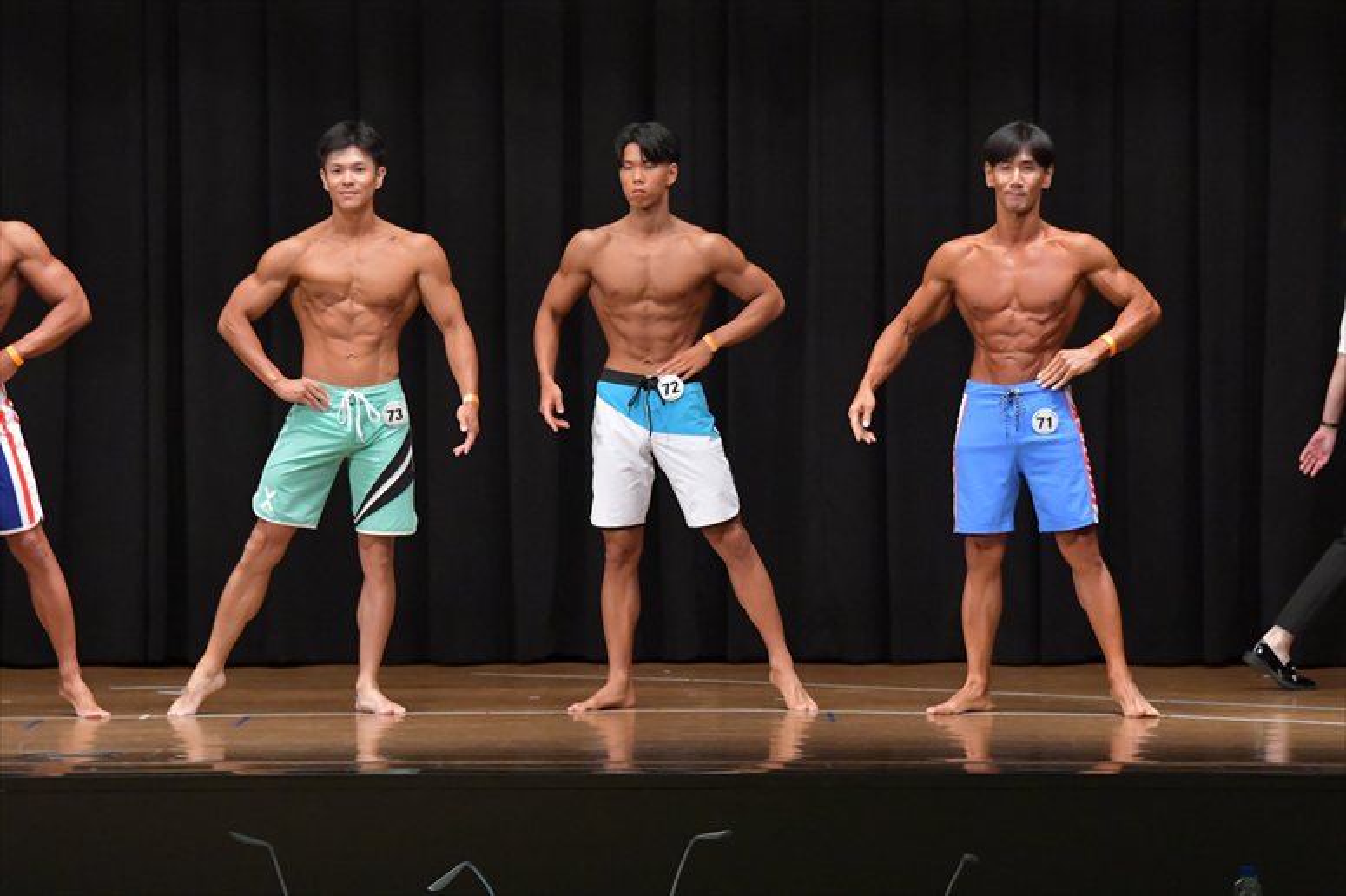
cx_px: 673
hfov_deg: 11.8
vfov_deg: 7.9
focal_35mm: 174
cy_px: 448
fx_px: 6503
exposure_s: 1/400
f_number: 5.6
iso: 6400
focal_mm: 116
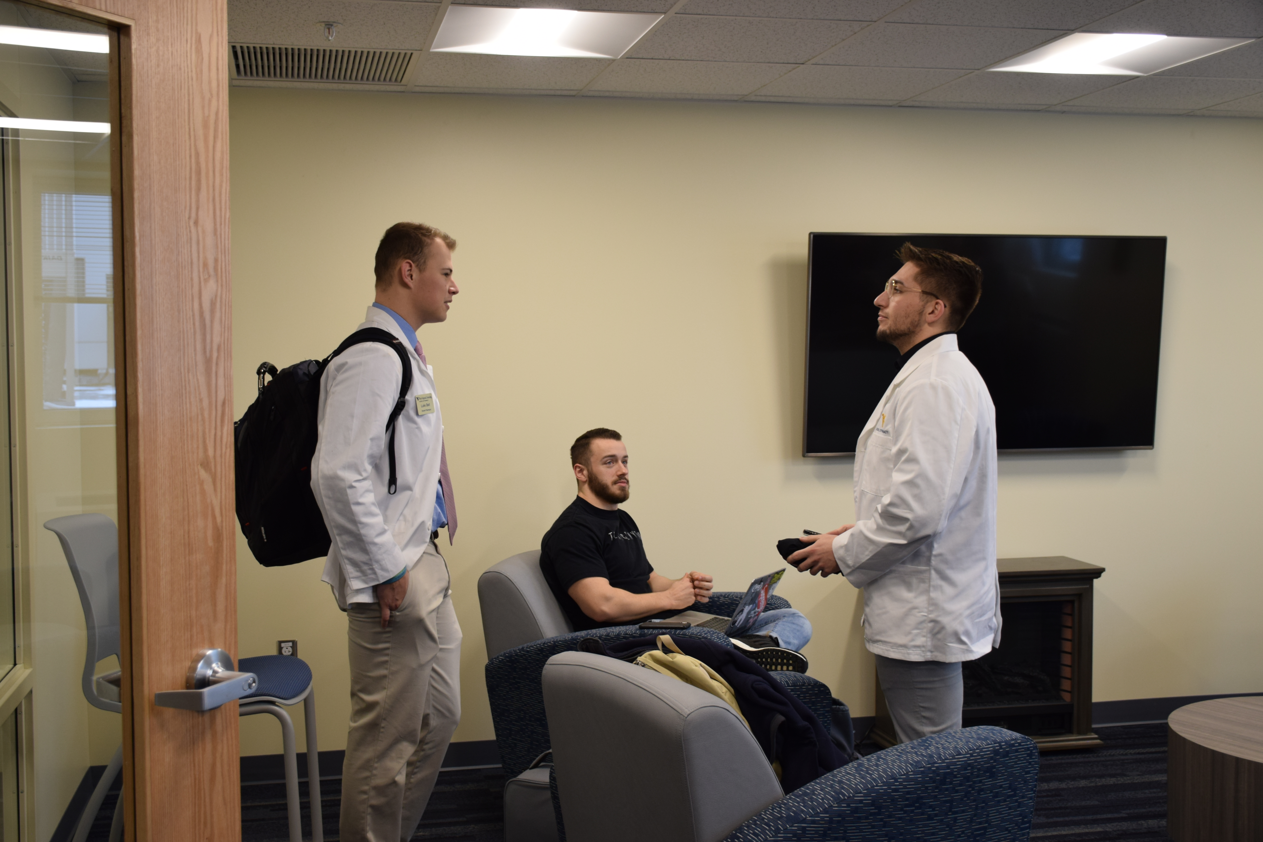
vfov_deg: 33.0
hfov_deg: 47.9
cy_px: 421
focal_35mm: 40
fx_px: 1421
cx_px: 632
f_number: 5
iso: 400
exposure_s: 1/100
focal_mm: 27
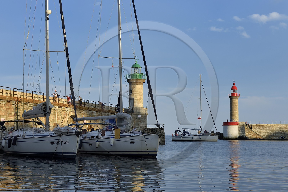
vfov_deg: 18.2
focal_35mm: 75
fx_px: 599
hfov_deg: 27.0
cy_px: 96
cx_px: 144
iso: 200
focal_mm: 75
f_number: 10
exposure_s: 1/320
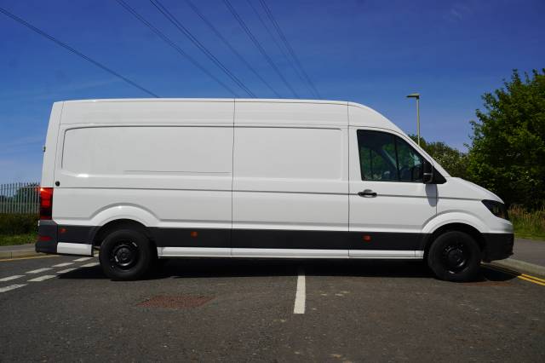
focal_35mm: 34
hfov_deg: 55.1
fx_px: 522
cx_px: 272
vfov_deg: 38.3
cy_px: 182
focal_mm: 23
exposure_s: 1/250
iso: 100
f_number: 10
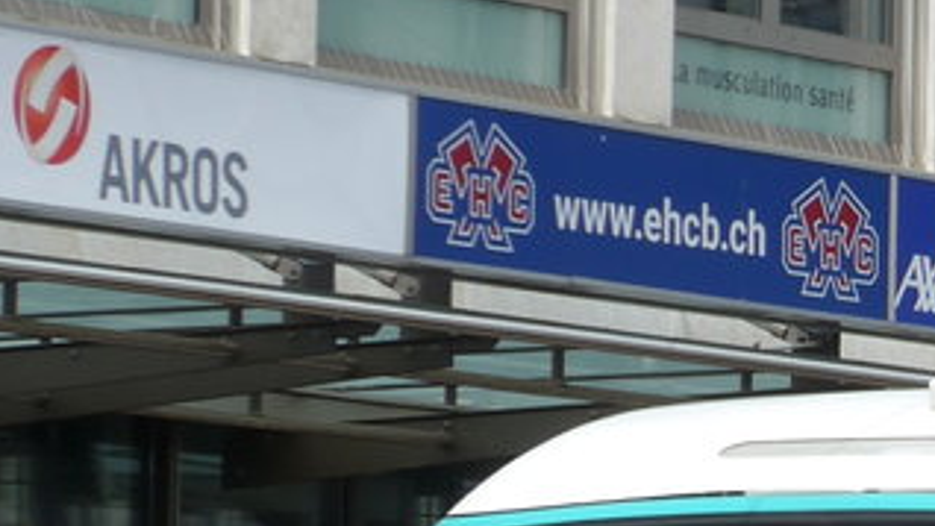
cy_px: 632
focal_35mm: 354
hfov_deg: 6.0
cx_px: 1738
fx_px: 8778
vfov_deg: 3.4
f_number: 4.5
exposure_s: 1/500
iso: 80
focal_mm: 17
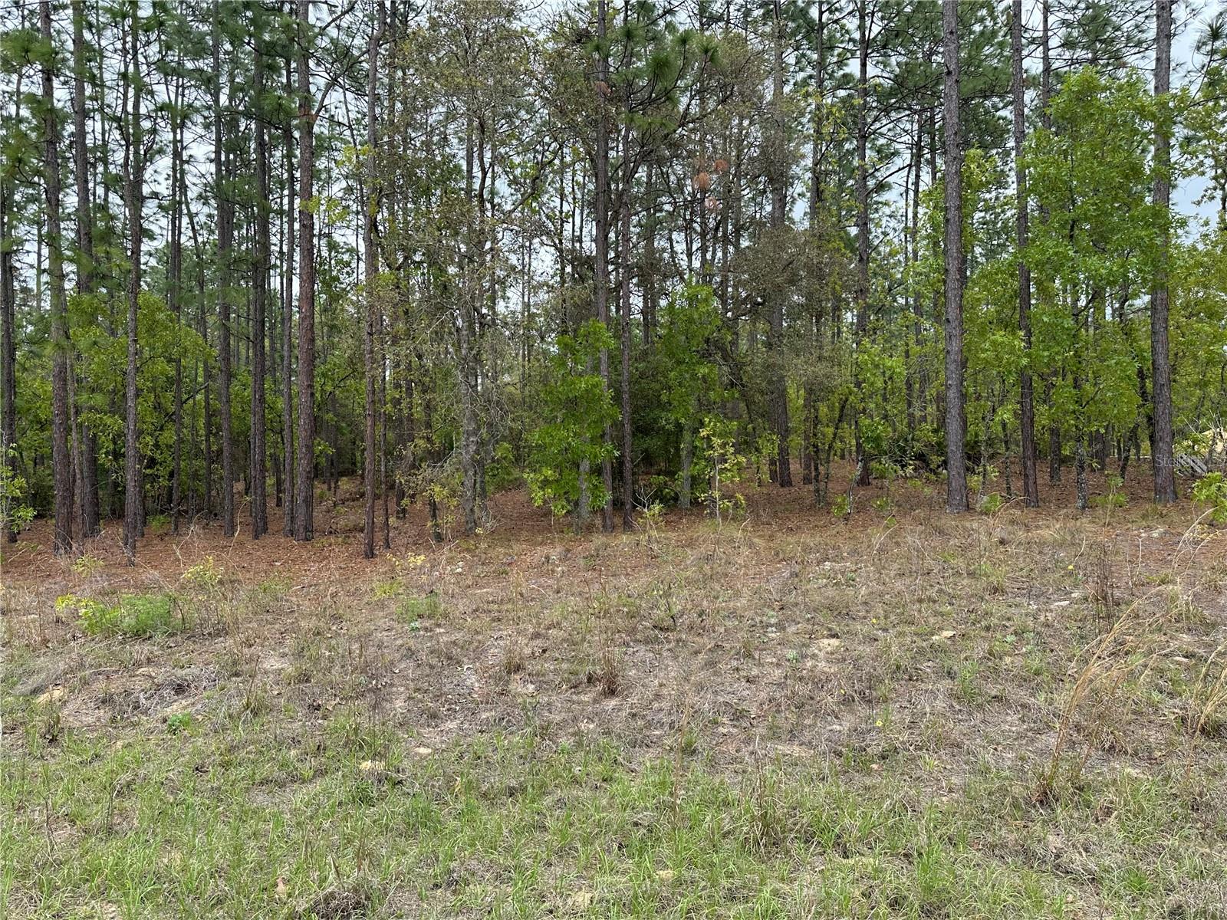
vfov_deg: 56.8
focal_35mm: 24
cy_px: 460
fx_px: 851
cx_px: 614
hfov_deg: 71.6
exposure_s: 1/1212
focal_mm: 6.86
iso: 80
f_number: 1.78
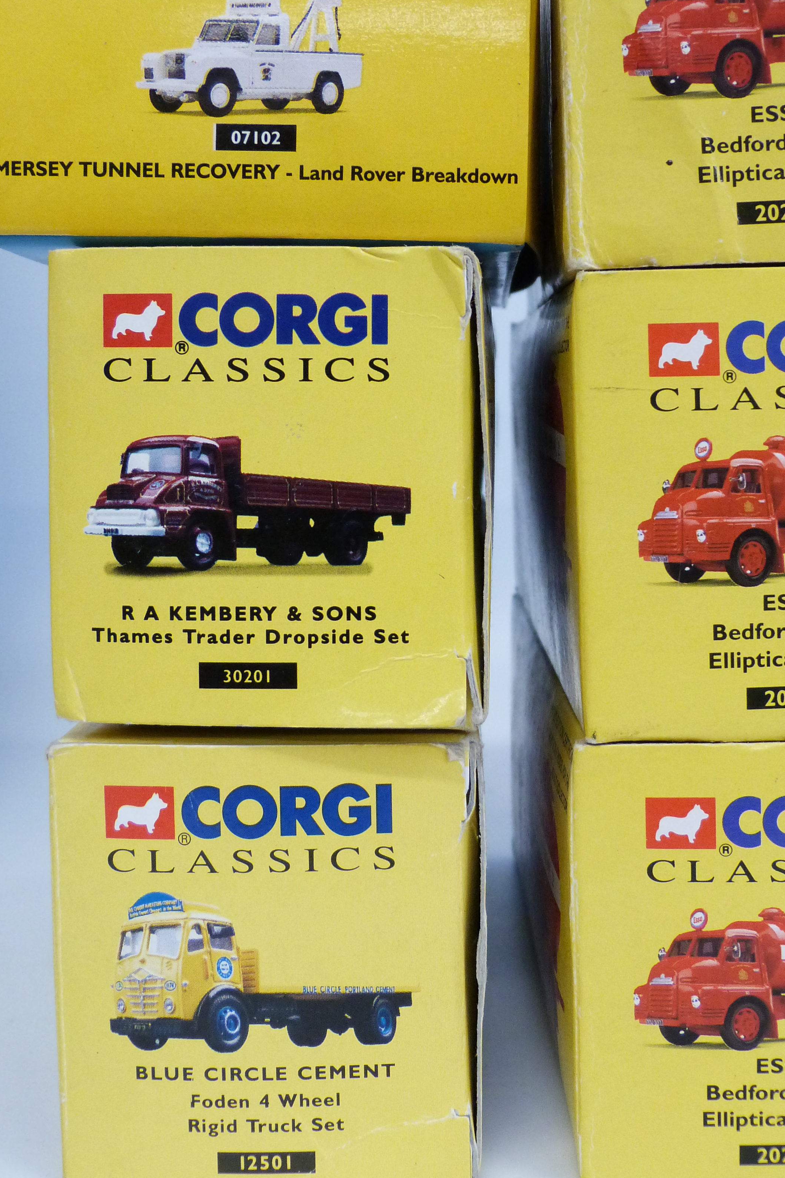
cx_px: 492
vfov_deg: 39.5
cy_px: 492
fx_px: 1635
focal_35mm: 50
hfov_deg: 26.9
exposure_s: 1/60
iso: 320
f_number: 3.1
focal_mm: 6.8
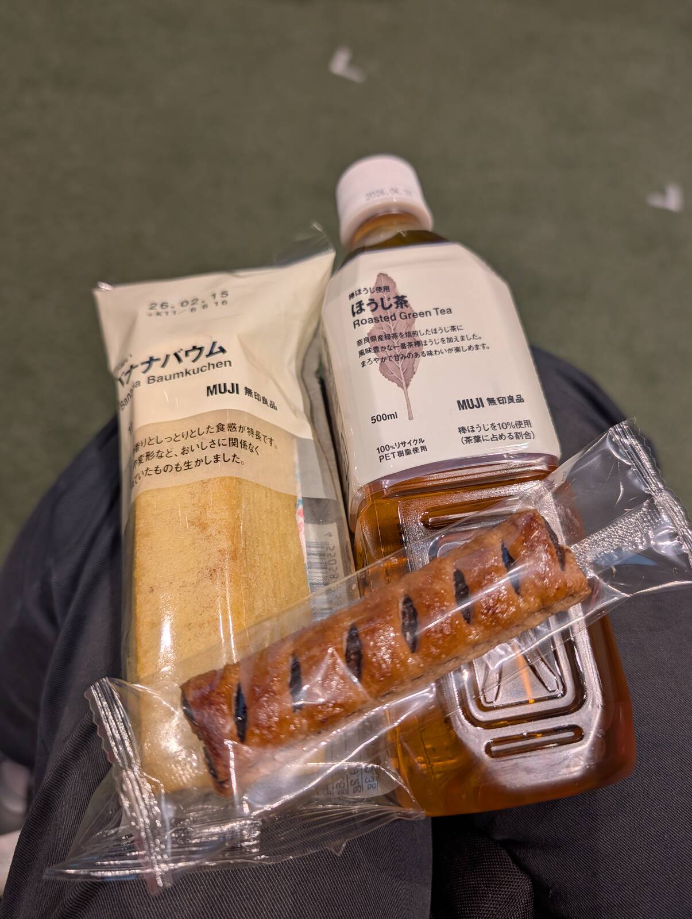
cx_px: 346
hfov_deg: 56.9
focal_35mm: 24
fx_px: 638
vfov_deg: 71.5
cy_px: 460
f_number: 1.68
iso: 20
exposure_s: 1/141
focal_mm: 6.9
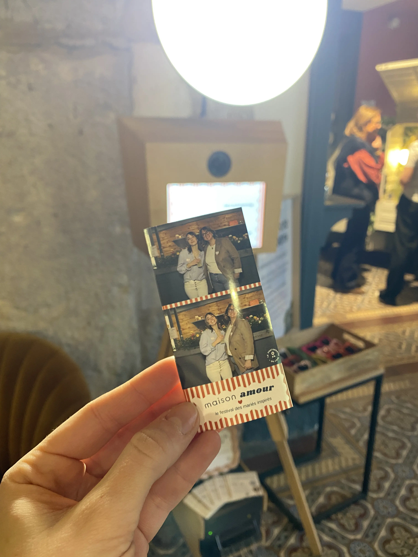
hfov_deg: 53.1
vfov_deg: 67.3
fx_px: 419
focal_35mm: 26
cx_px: 209
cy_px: 278
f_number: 1.8
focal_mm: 4.25
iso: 250
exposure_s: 1/50
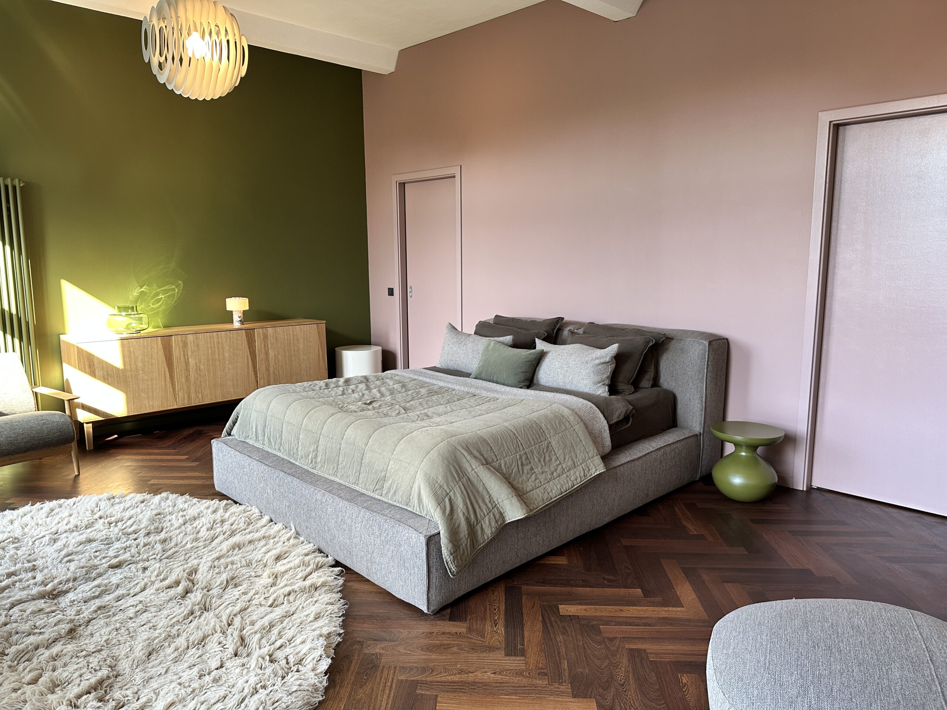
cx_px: 474
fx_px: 657
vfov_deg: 56.8
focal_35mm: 24
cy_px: 355
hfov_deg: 71.6
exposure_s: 1/100
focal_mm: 6.86
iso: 125
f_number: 1.78
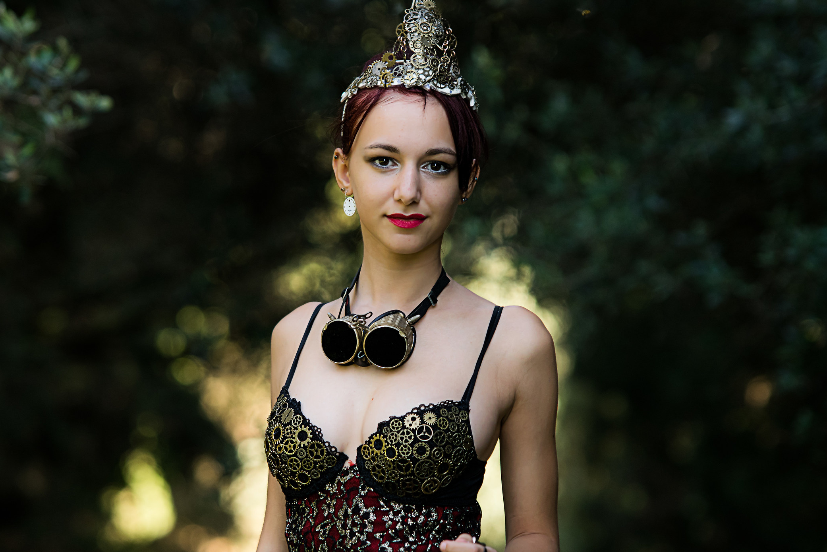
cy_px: 304
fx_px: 4847
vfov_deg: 6.5
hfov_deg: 9.8
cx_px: 386
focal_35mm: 211
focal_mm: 122
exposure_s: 1/400
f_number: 3.2
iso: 400
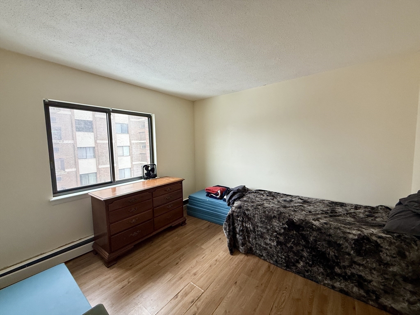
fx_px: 170
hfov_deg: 102.1
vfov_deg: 85.7
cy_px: 158
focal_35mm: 14
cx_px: 210
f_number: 2.2
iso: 160
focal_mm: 2.22
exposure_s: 1/60
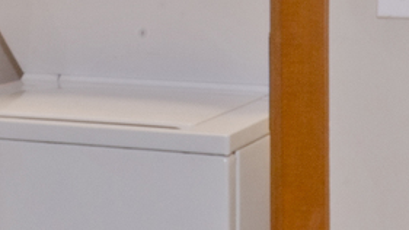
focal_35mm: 91
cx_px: 287
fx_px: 987
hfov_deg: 23.3
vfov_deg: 12.8
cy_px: -74
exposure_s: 6
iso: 100
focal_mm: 10
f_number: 22
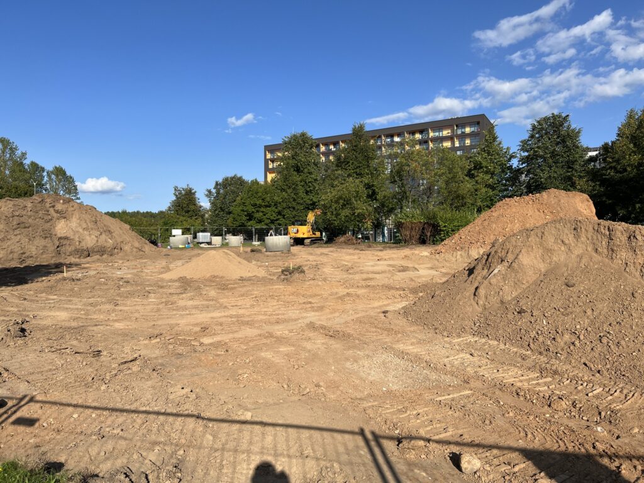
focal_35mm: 26
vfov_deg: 53.1
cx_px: 322
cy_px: 242
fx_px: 484
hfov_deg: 67.3
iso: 50
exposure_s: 1/4274
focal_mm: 5.7
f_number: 1.5
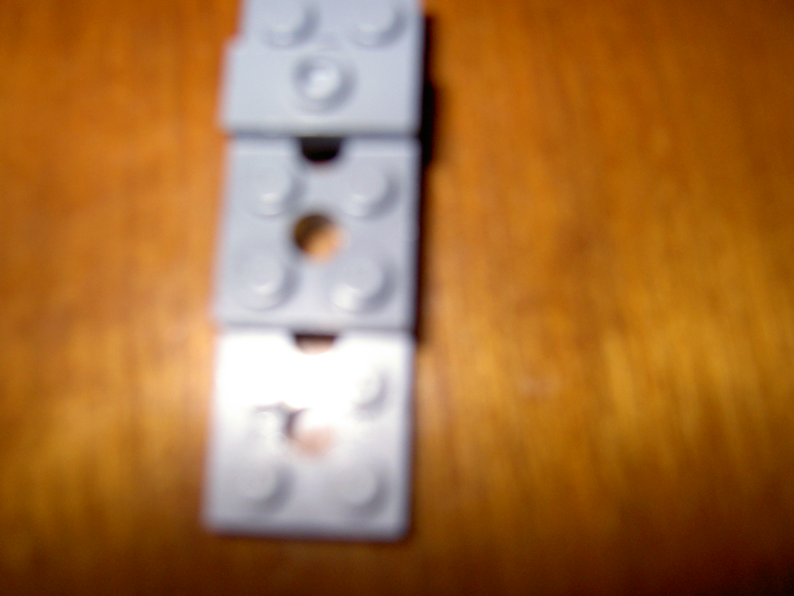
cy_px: 298
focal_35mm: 34
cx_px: 397
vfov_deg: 41.8
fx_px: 780
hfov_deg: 54.0
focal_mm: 5.6
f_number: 2.8
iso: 100
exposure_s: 1/60
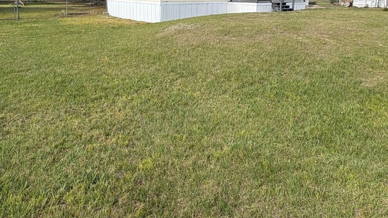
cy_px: 26
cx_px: 191
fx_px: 257
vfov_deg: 42.5
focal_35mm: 25
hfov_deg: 74.1
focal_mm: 2.22
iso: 50
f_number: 2.2
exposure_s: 1/1299
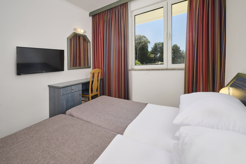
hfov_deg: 104.3
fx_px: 96
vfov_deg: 81.2
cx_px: 123
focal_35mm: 14
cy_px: 82
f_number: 9
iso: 64
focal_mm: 14
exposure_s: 1/100
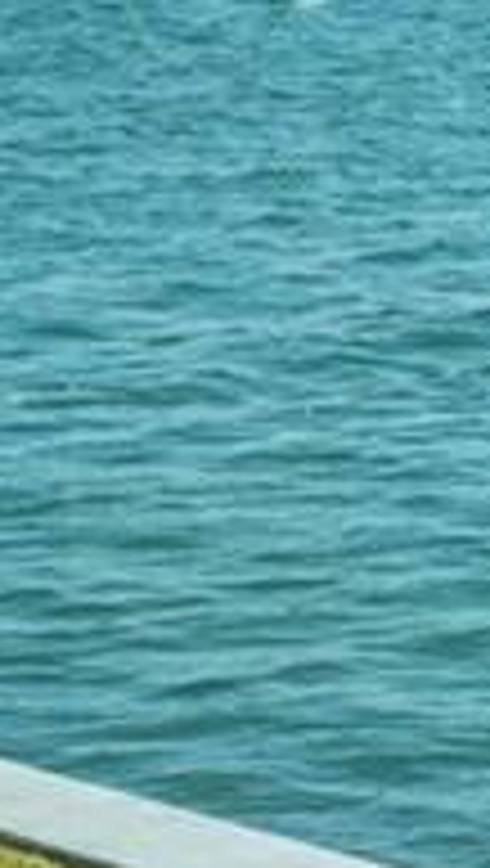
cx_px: 198
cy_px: -508
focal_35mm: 208
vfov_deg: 10.0
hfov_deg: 5.9
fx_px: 4790
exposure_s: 1/100
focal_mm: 24
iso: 100
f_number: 16
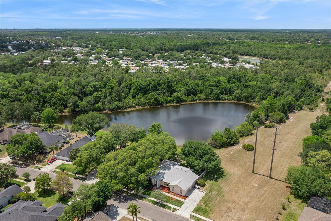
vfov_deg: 46.4
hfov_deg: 65.5
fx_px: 257
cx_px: 166
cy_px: 110
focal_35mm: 28
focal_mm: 10.3
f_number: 2.8
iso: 100
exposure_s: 1/8000
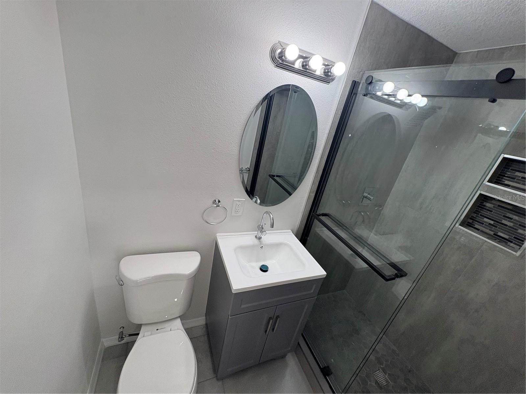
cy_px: 197
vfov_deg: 85.7
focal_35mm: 14
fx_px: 213
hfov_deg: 102.1
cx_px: 263
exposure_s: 1/120
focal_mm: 2.22
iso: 125
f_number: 2.2
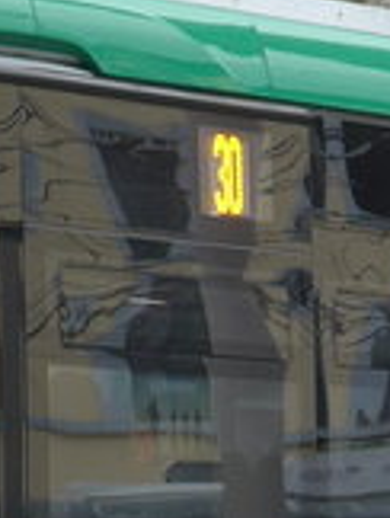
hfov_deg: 2.7
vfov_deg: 3.6
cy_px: 262
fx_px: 8210
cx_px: 294
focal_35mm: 548
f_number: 4.2
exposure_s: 1/125
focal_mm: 15
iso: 80
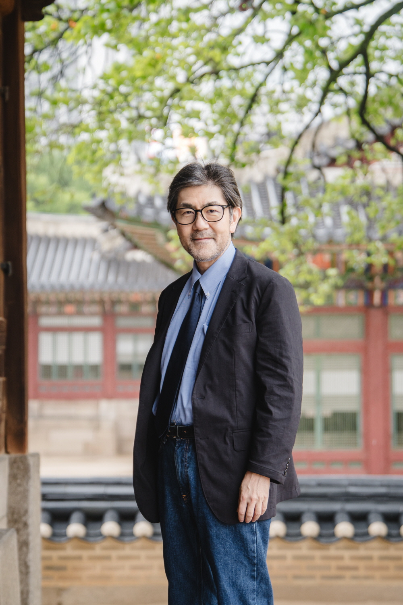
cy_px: 302
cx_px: 202
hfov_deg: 15.2
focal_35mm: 90
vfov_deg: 22.6
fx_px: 1511
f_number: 2.5
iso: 320
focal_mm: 60
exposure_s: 1/250
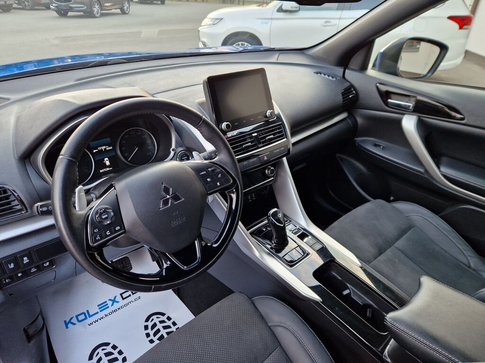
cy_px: 182
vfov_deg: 58.9
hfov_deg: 73.9
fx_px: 322
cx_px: 242
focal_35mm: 23
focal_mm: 5.4
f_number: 1.8
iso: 160
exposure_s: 1/100
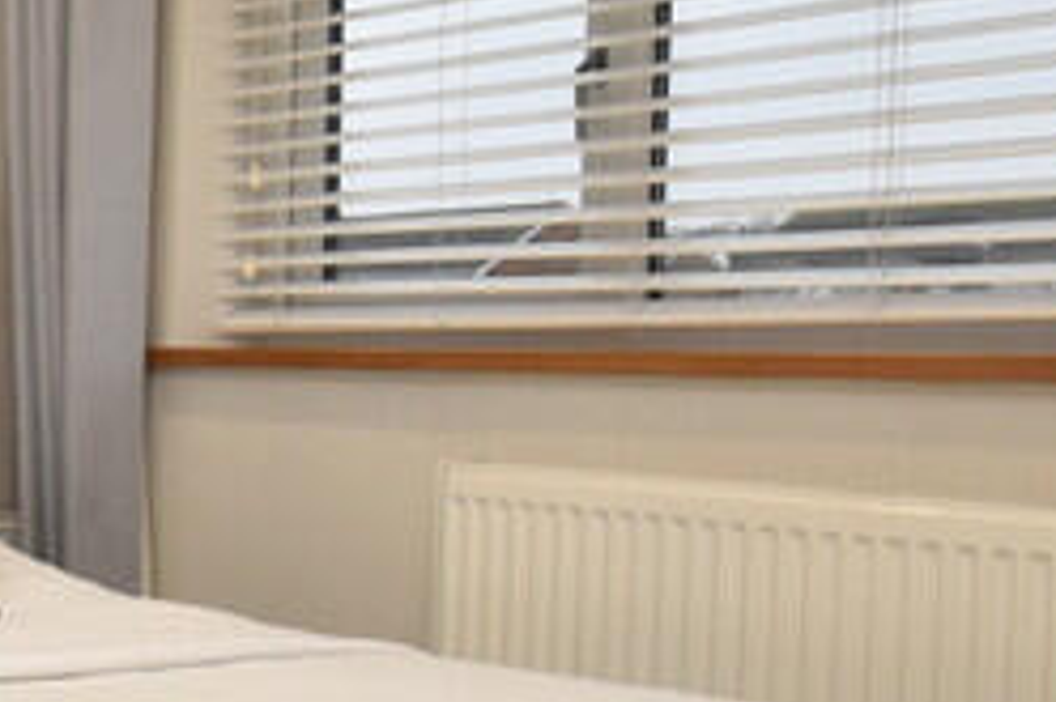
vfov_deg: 21.9
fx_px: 1817
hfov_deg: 27.2
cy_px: 317
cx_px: -311
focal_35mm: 62
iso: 1250
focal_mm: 10
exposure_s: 1/60
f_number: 9
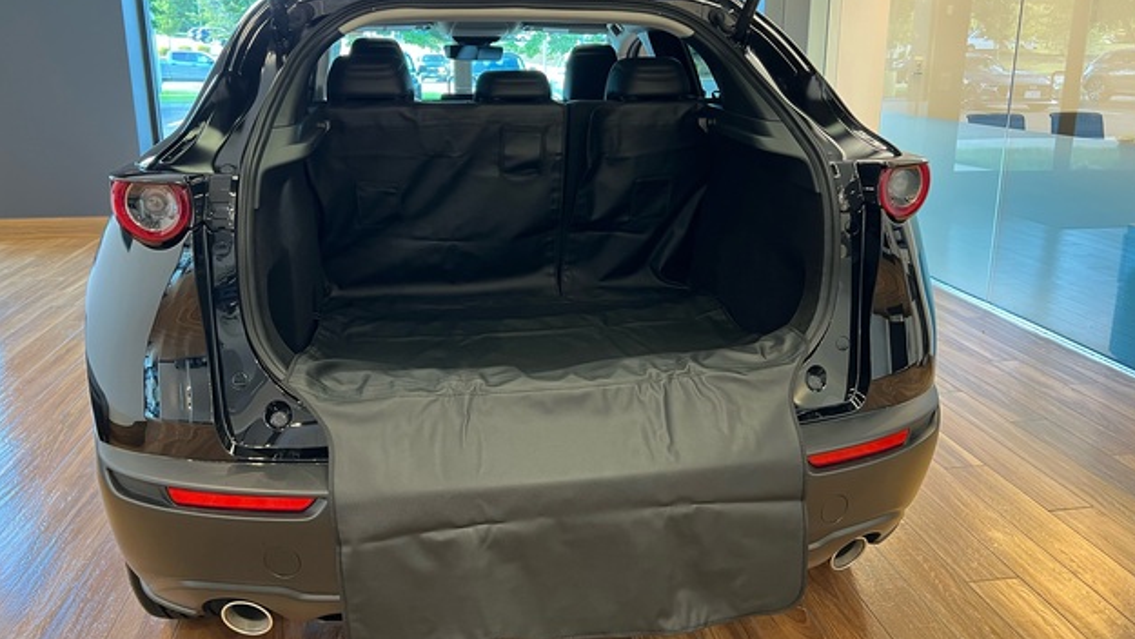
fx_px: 873
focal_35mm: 29
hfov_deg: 66.0
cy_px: 267
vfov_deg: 40.1
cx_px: 579
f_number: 1.5
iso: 160
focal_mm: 5.7
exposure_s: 1/60
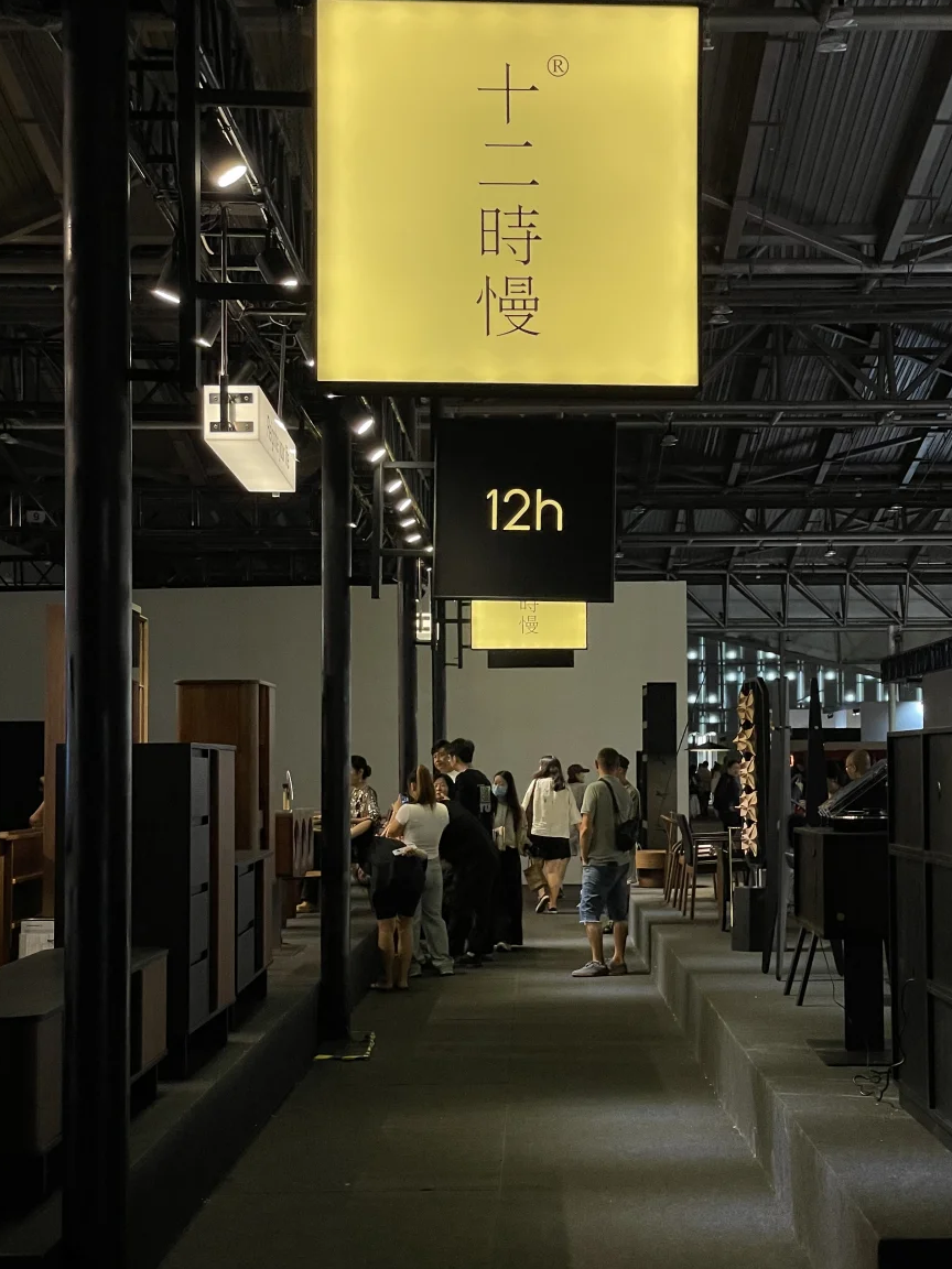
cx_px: 587
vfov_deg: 29.8
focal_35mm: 65
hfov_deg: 22.5
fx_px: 2383
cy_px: 695
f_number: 2
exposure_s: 1/100
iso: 125
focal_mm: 6
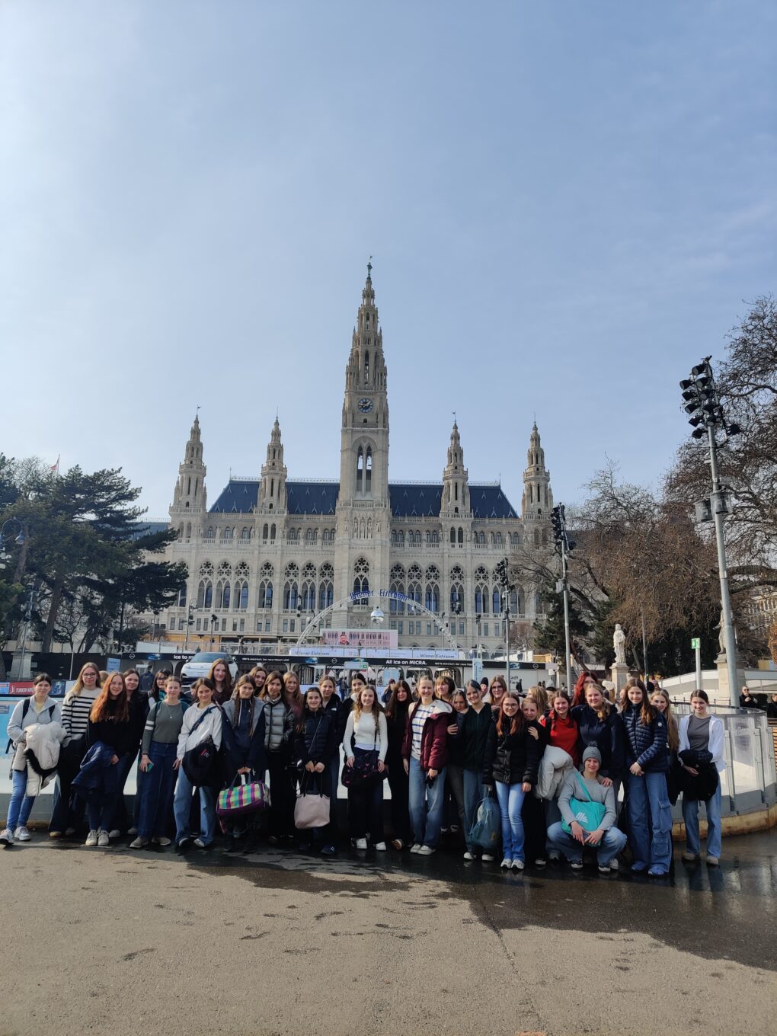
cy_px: 518
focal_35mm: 27
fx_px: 808
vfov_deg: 65.3
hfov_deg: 51.4
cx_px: 388
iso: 125
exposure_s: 1/3223
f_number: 1.65
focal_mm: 4.75
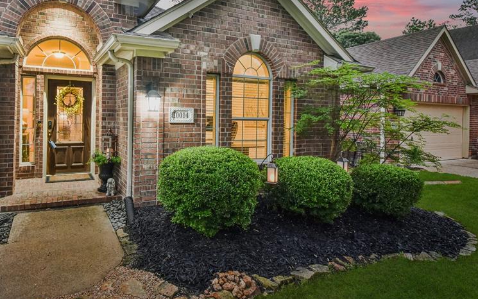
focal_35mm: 21
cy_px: 124
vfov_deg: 57.0
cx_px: 175
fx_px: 274
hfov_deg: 80.5
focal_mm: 10
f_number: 8
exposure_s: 1/8
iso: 400
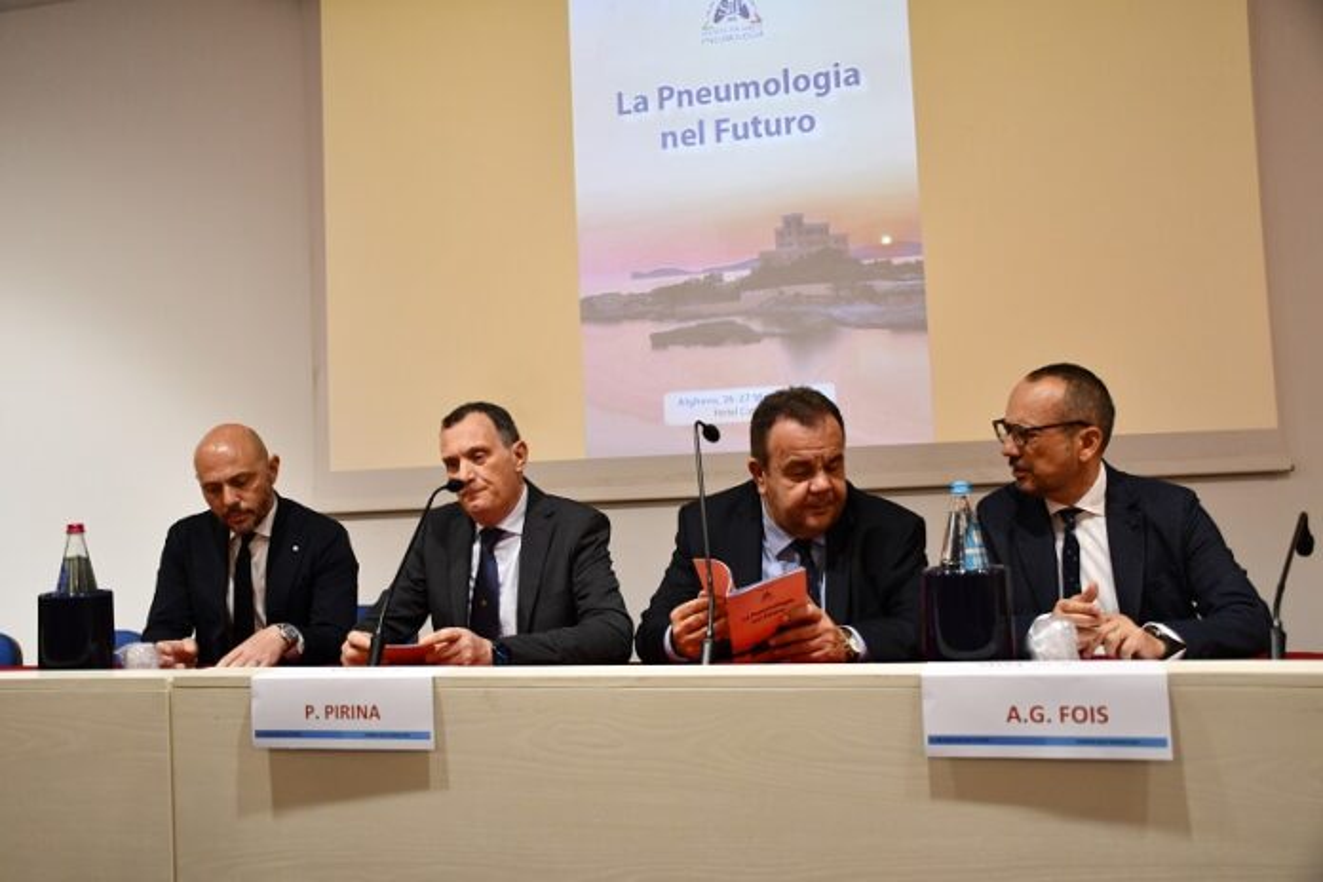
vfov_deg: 38.9
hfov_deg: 55.8
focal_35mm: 34
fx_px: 1249
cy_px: 441
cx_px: 662
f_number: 3.8
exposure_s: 1/125
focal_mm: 23
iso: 1800
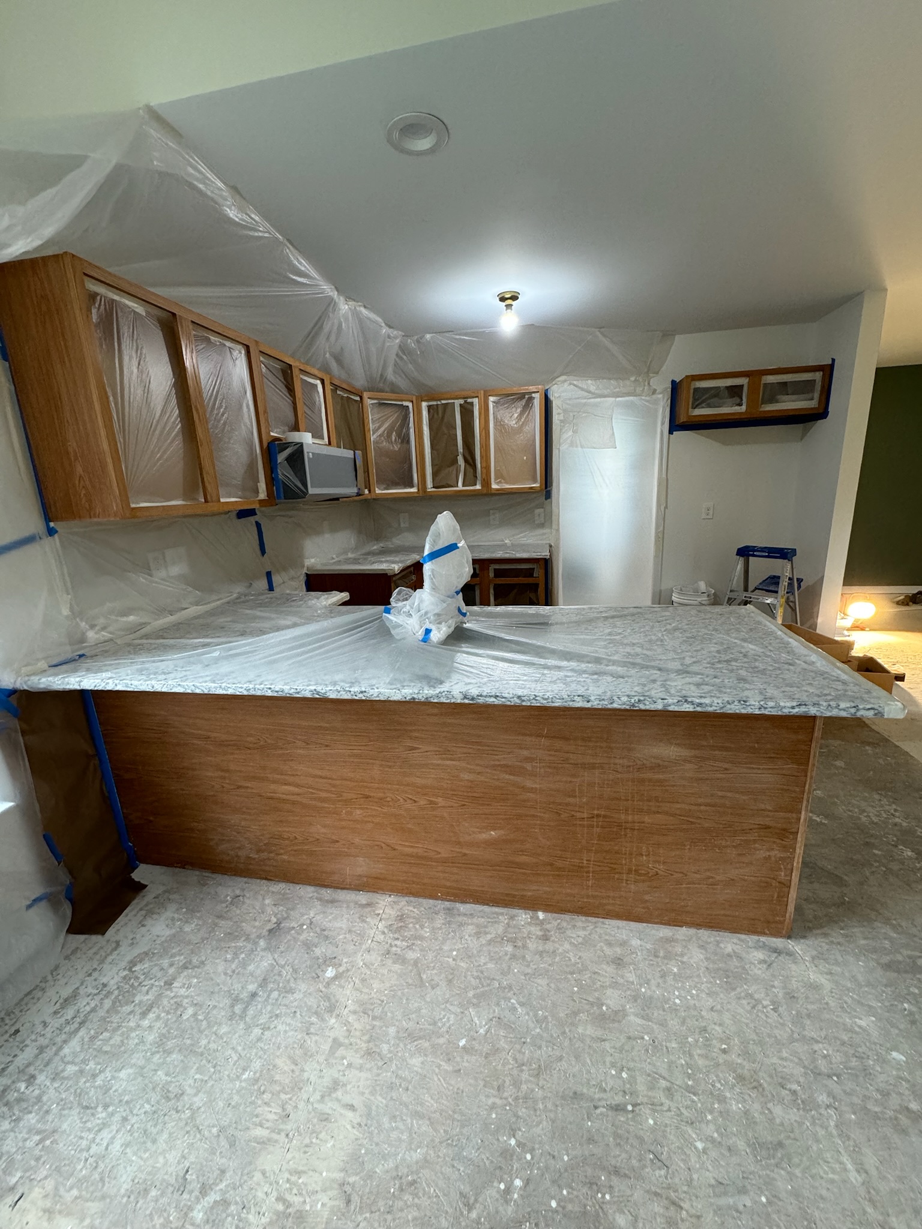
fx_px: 497
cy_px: 614
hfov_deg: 85.7
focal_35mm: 14
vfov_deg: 102.1
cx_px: 461
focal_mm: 2.22
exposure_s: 1/120
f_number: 2.2
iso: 250
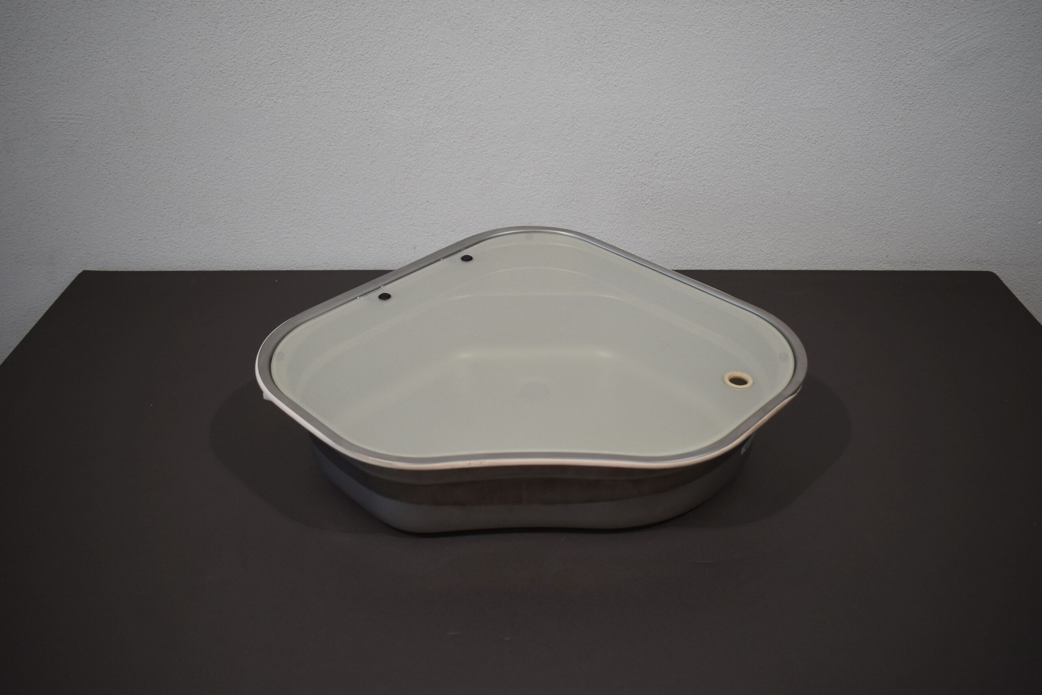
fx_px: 955
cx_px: 521
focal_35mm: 33
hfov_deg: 57.2
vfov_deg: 40.0
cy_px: 348
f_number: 3.8
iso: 400
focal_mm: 22
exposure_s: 1/250
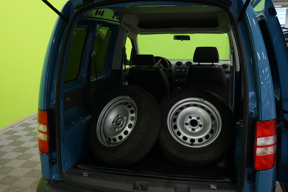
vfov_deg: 36.9
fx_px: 288
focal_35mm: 36
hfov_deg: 53.1
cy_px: 96
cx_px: 144
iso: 800
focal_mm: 36
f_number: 5.6
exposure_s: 1/30
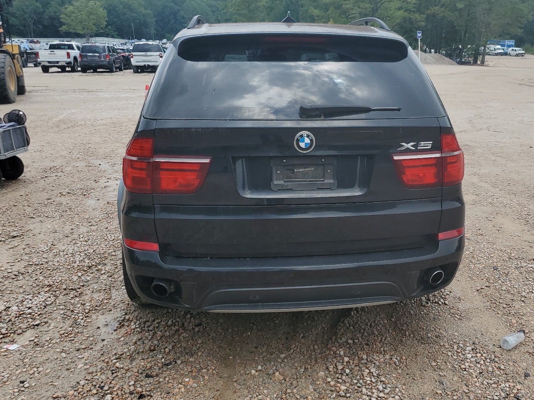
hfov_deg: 56.5
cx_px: 310
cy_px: 186
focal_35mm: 32
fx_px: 494
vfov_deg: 44.1
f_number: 1.5
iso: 50
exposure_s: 1/2000
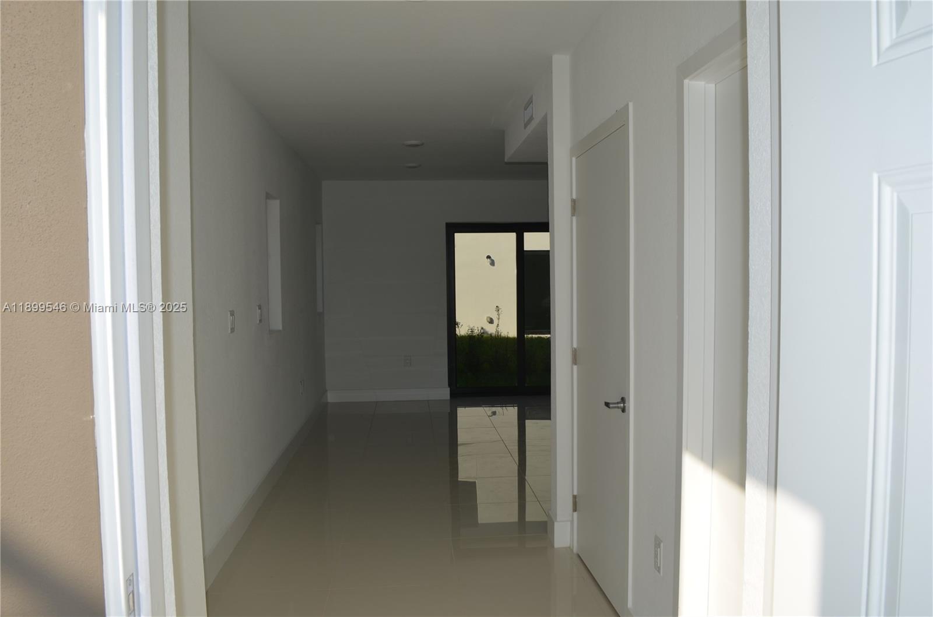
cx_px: 466
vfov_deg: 47.7
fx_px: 698
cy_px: 308
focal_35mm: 27
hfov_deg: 67.5
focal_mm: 18
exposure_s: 1/200
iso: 100
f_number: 9
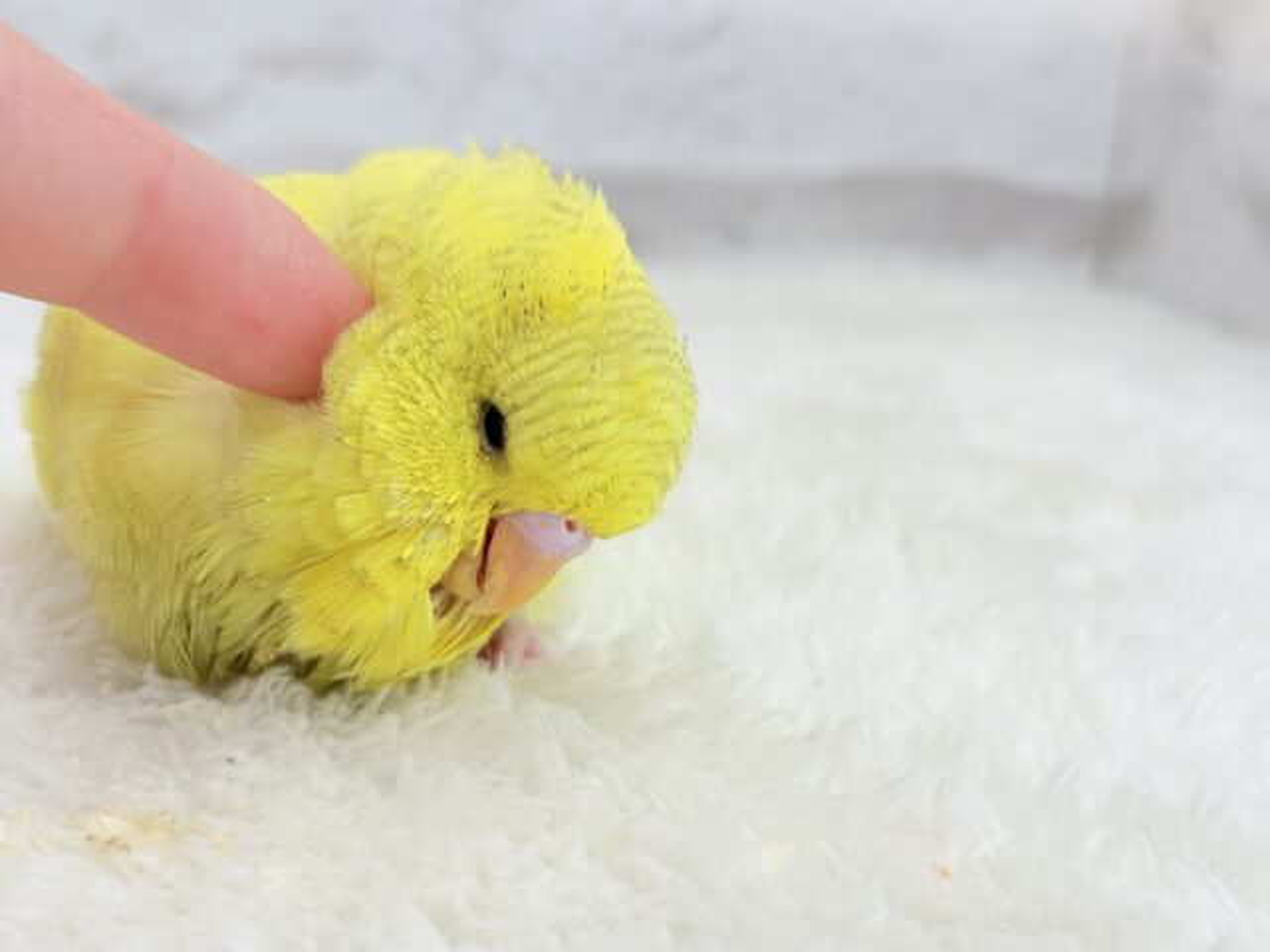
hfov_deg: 36.8
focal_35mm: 52
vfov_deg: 28.0
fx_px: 1908
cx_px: 635
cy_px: 476
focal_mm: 5.96
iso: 32
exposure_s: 1/50
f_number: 1.6
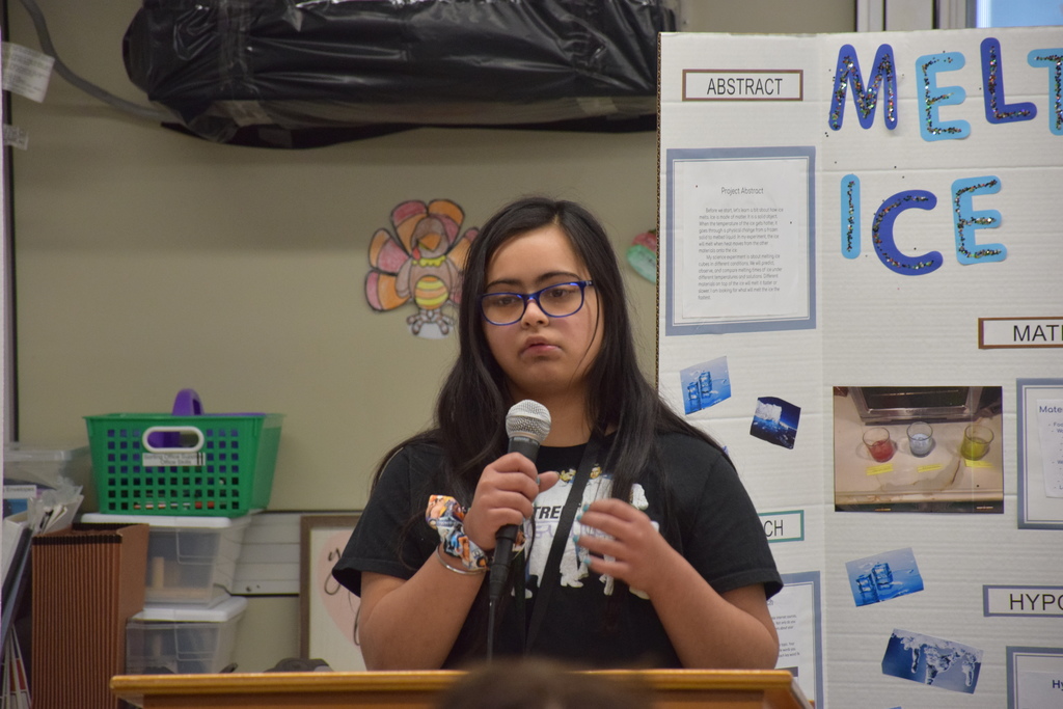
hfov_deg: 9.8
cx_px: 532
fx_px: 6201
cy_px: 354
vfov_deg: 6.5
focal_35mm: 210
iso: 1600
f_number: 5.6
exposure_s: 1/125
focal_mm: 140
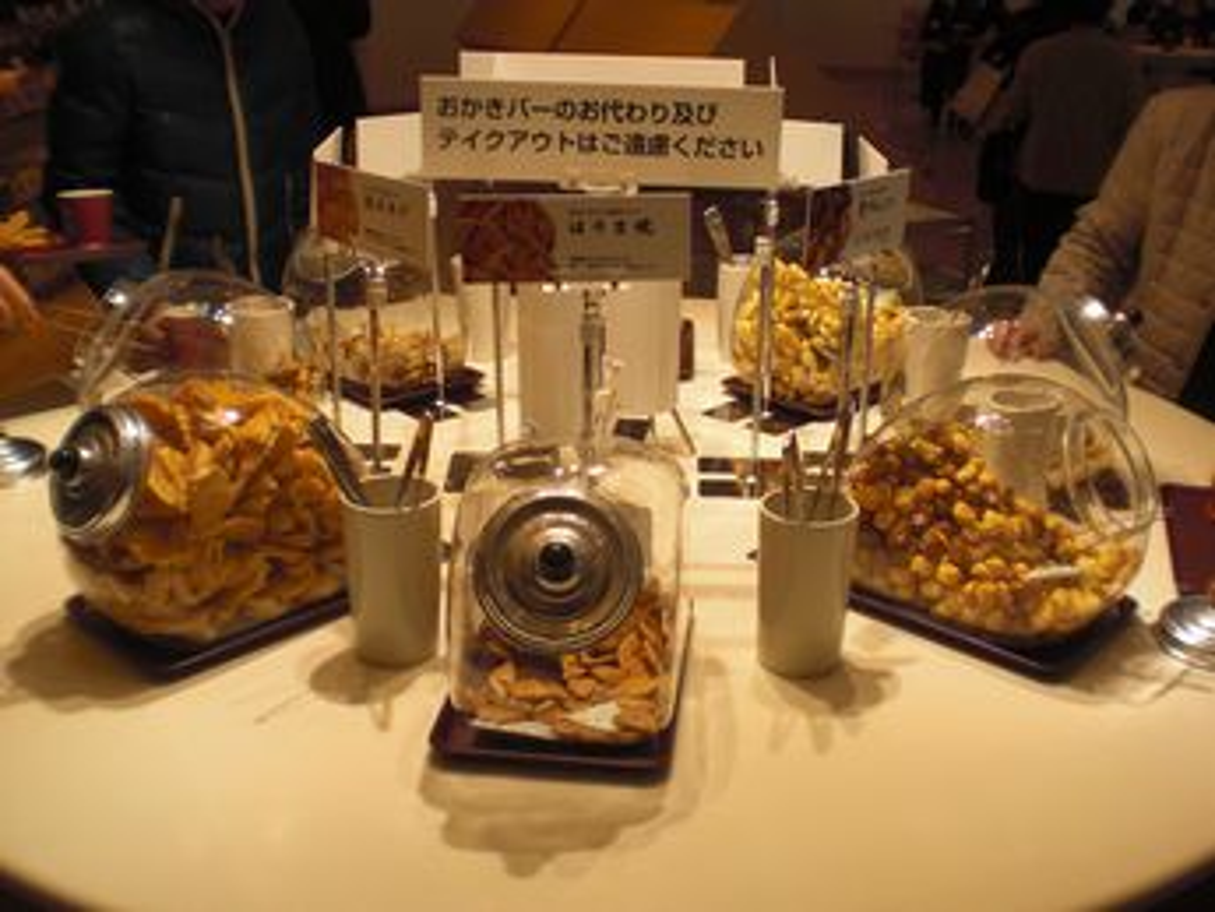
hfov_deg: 49.0
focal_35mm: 38
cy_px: 456
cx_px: 608
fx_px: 1334
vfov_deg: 37.7
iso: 64
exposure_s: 1/200
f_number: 3.1
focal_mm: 6.3
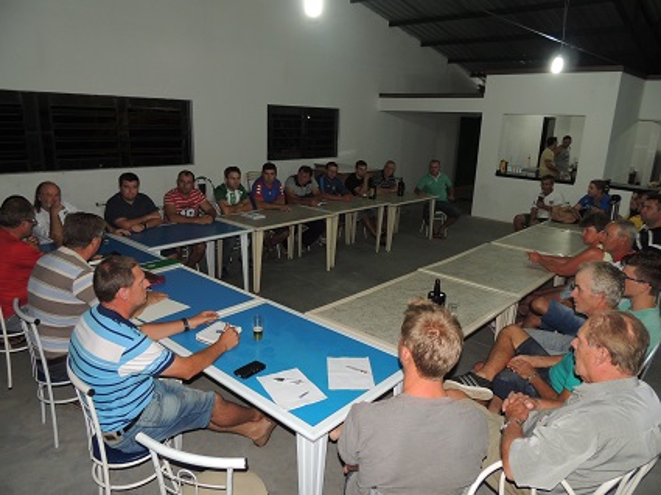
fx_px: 458
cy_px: 248
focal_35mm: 24
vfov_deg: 56.7
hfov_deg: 71.6
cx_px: 330
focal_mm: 4.3
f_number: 3
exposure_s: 1/30
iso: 200
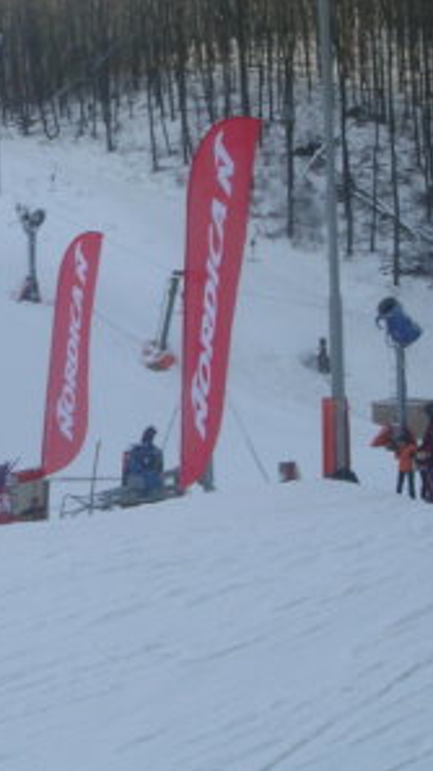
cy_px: 337
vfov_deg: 31.4
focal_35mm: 67
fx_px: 1368
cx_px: 67
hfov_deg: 17.8
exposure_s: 1/148
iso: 50
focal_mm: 5.8
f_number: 5.6
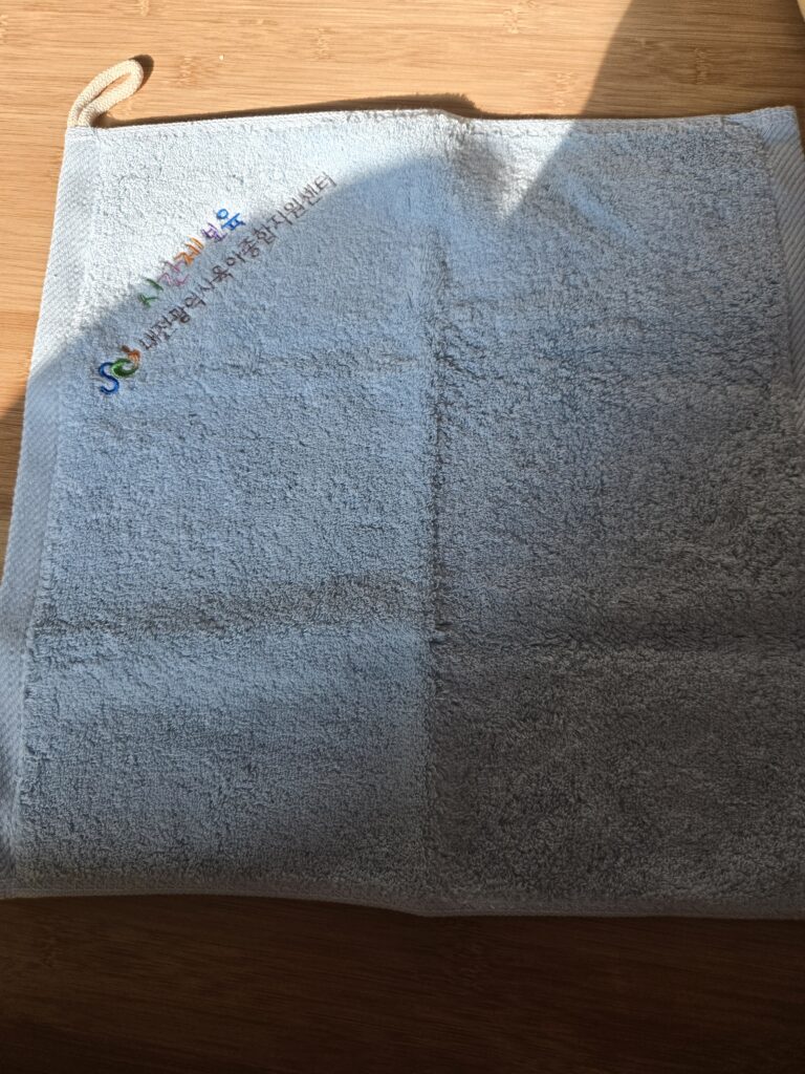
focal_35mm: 23
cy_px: 537
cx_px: 402
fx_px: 713
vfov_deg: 73.9
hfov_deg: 58.9
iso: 125
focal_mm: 5.4
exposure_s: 1/508
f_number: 1.8
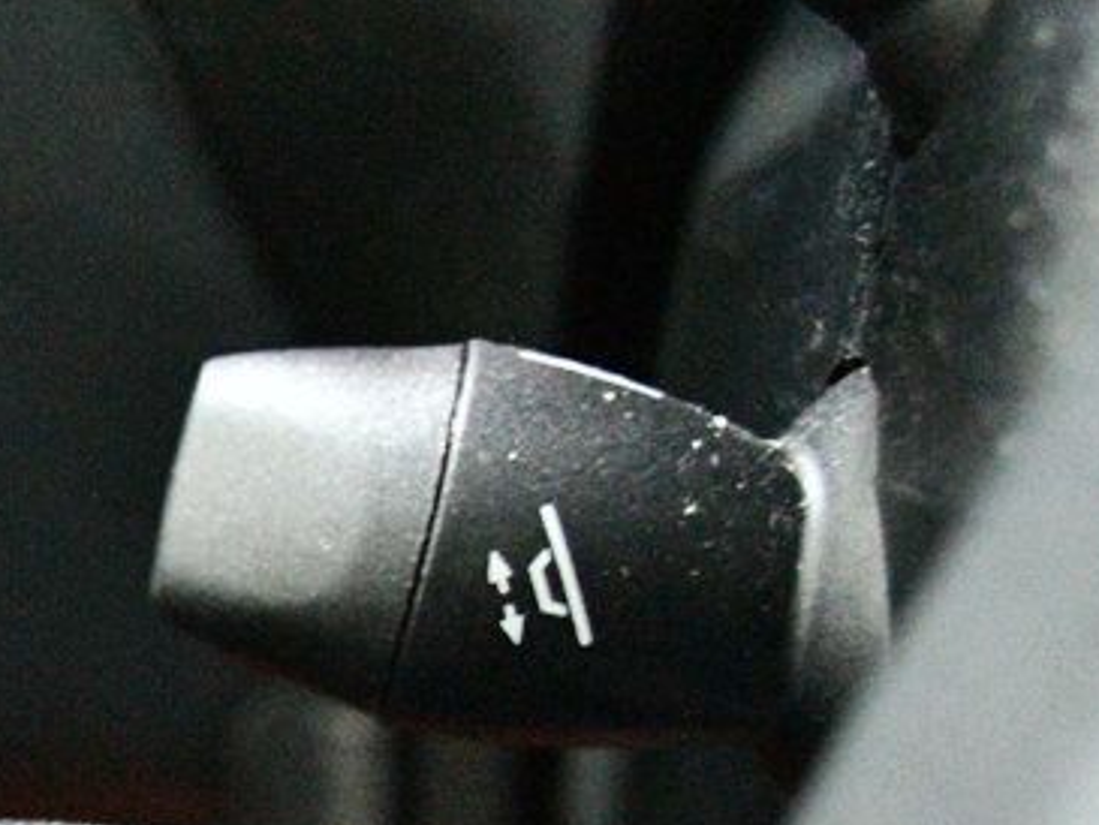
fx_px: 2827
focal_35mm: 89
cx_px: -259
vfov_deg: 15.9
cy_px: 1018
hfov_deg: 20.4
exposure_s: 1/8
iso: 12800
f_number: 3.8
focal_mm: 22
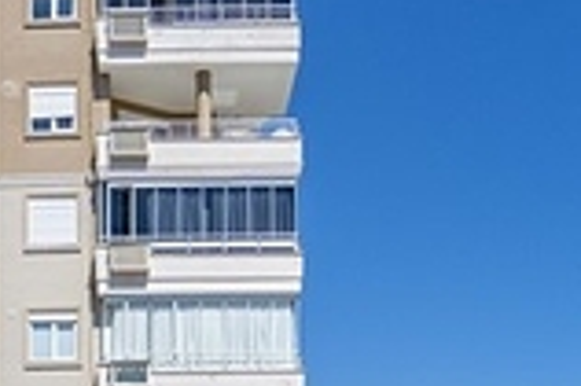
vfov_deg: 16.5
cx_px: 103
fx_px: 1177
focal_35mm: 73
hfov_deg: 27.1
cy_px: 629
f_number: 9
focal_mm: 16
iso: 640
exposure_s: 1/1600
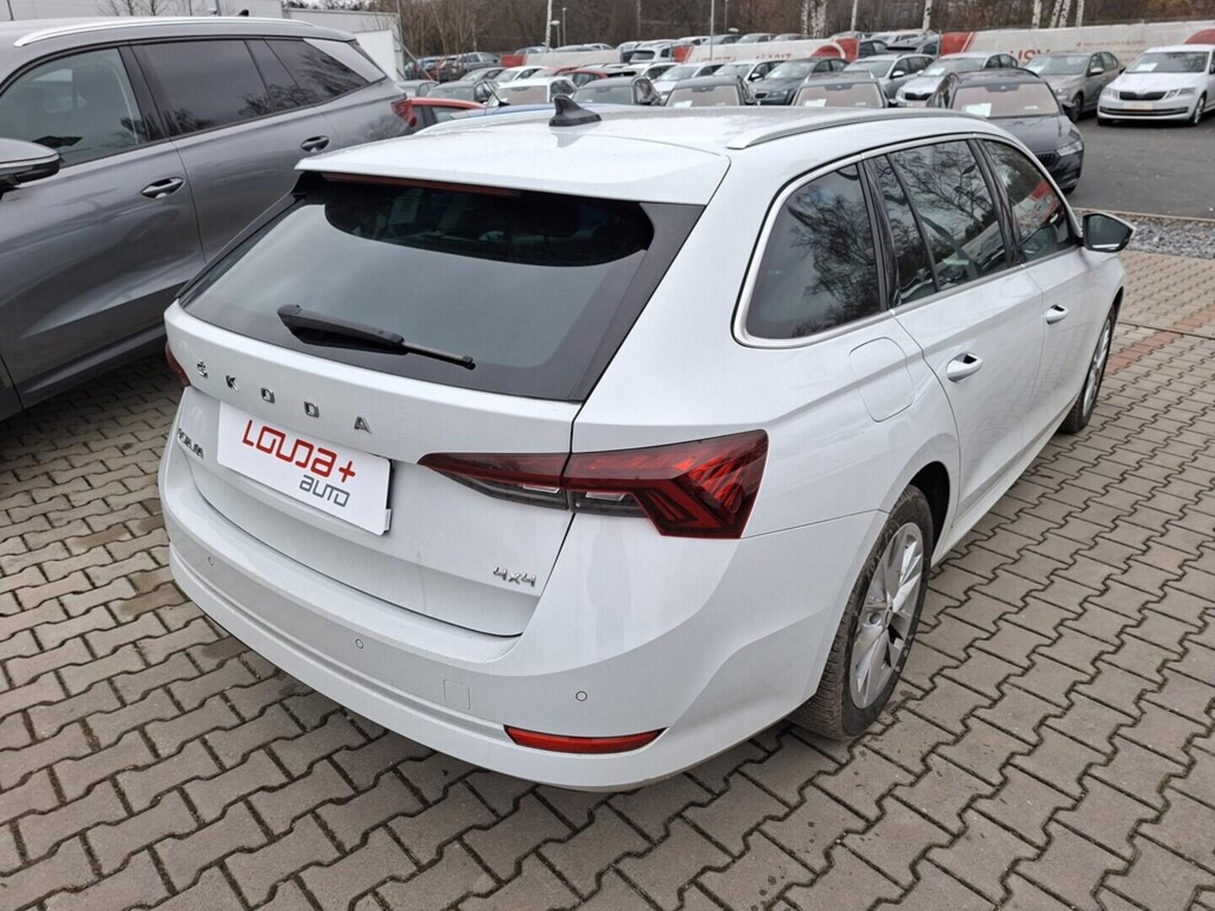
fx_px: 807
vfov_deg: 58.9
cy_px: 456
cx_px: 608
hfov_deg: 73.9
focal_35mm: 23
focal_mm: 5.54
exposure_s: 1/100
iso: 50
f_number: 1.8
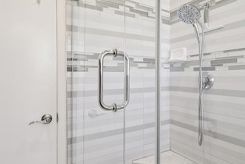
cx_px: 132
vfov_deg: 51.3
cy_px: 77
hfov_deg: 71.4
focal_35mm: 25
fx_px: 170
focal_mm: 9
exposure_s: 1/15
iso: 160
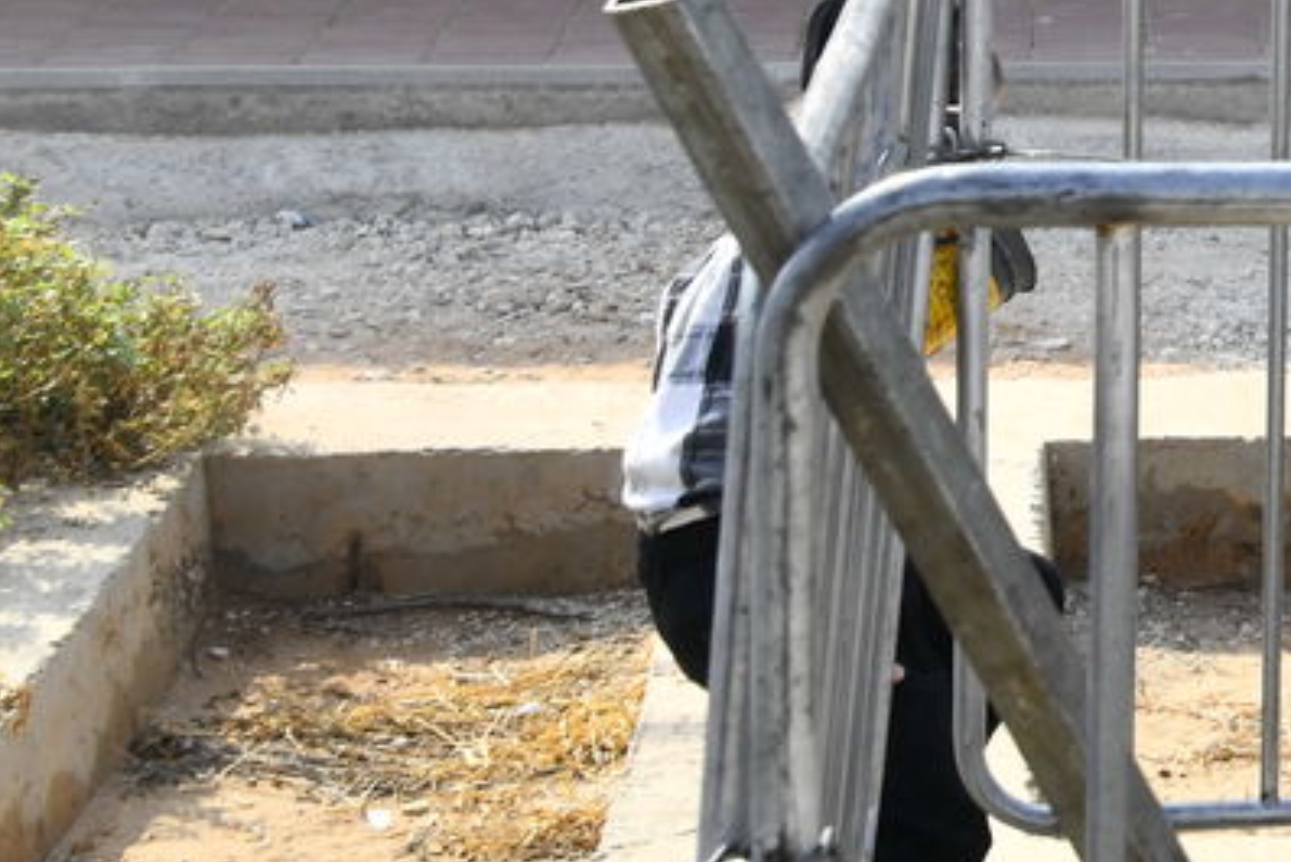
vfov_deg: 10.1
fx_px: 4807
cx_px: 2192
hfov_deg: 13.9
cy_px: -158
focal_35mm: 134
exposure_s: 1/400
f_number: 11
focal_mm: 38
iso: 320
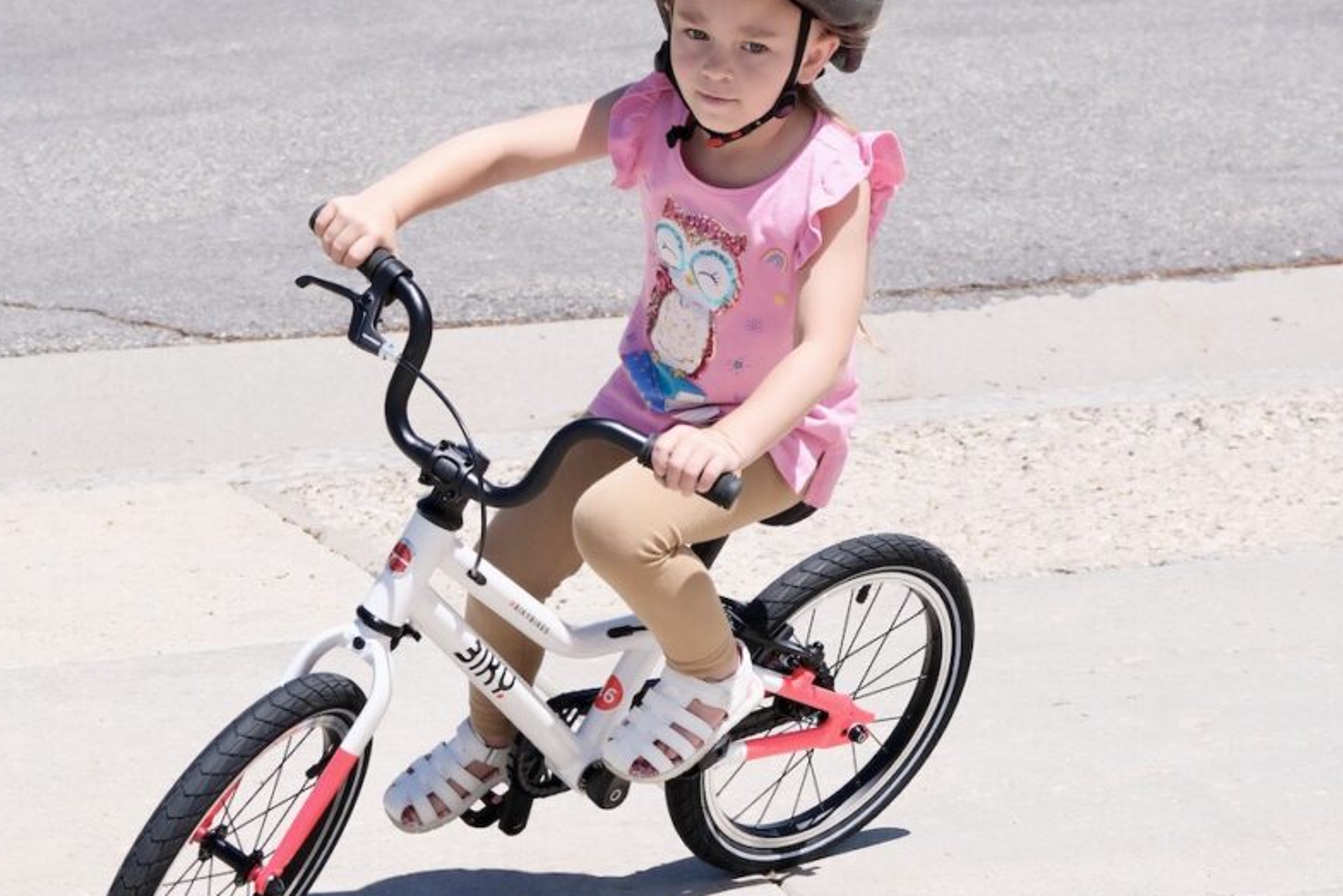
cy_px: 463
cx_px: 582
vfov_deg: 14.0
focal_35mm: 98
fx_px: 3656
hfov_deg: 20.8
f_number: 5.6
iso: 400
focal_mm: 50
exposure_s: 1/1600
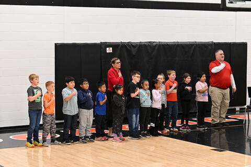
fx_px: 607
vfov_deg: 15.7
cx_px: 126
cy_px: 84
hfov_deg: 23.4
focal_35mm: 87
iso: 3200
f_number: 5.6
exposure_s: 1/100
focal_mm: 58
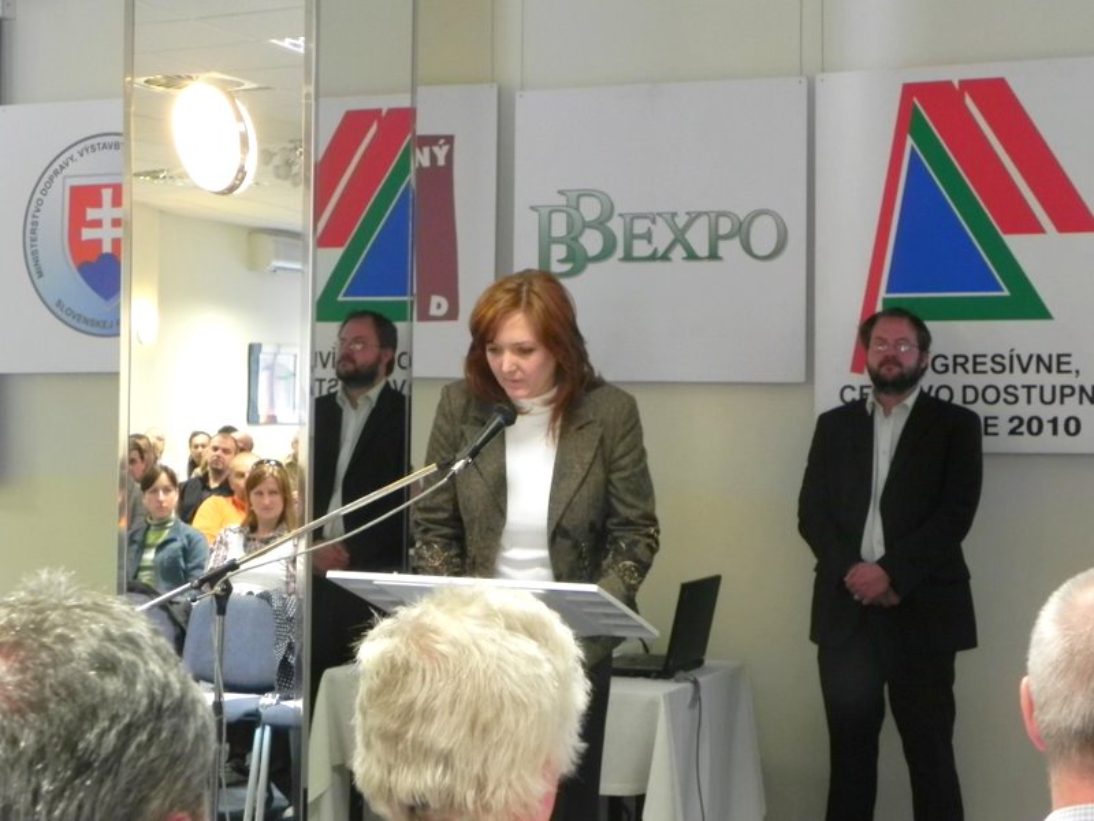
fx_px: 2086
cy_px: 410
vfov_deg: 22.3
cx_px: 547
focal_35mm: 66
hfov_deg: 29.4
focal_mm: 11.8
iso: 200
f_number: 3.5
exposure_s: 1/5
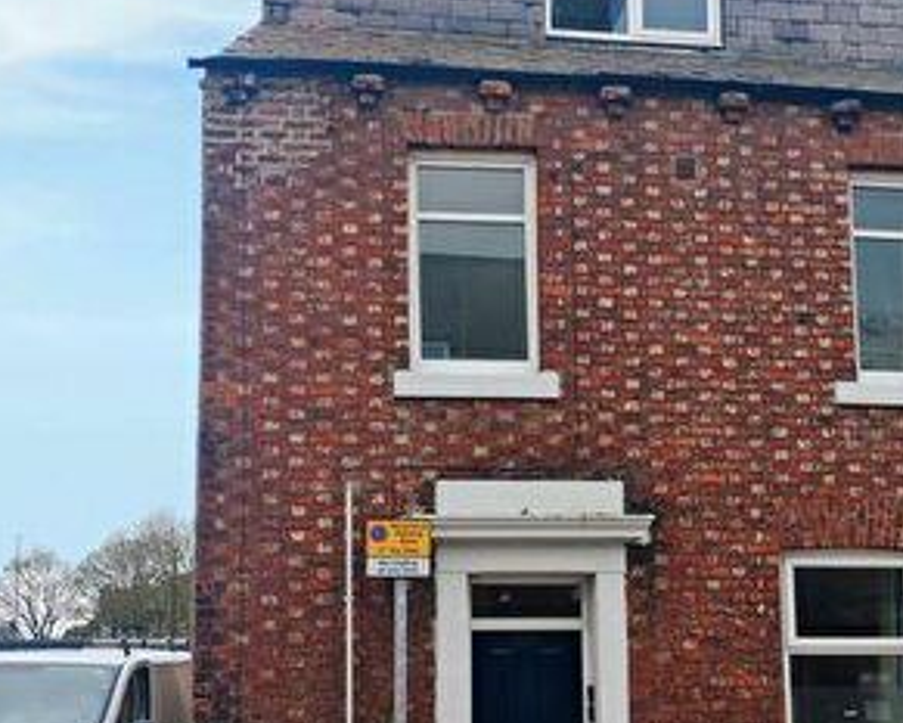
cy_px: 467
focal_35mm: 54
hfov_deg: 34.7
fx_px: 1444
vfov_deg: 28.0
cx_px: 515
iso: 50
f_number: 2
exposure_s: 1/612
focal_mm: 8.72
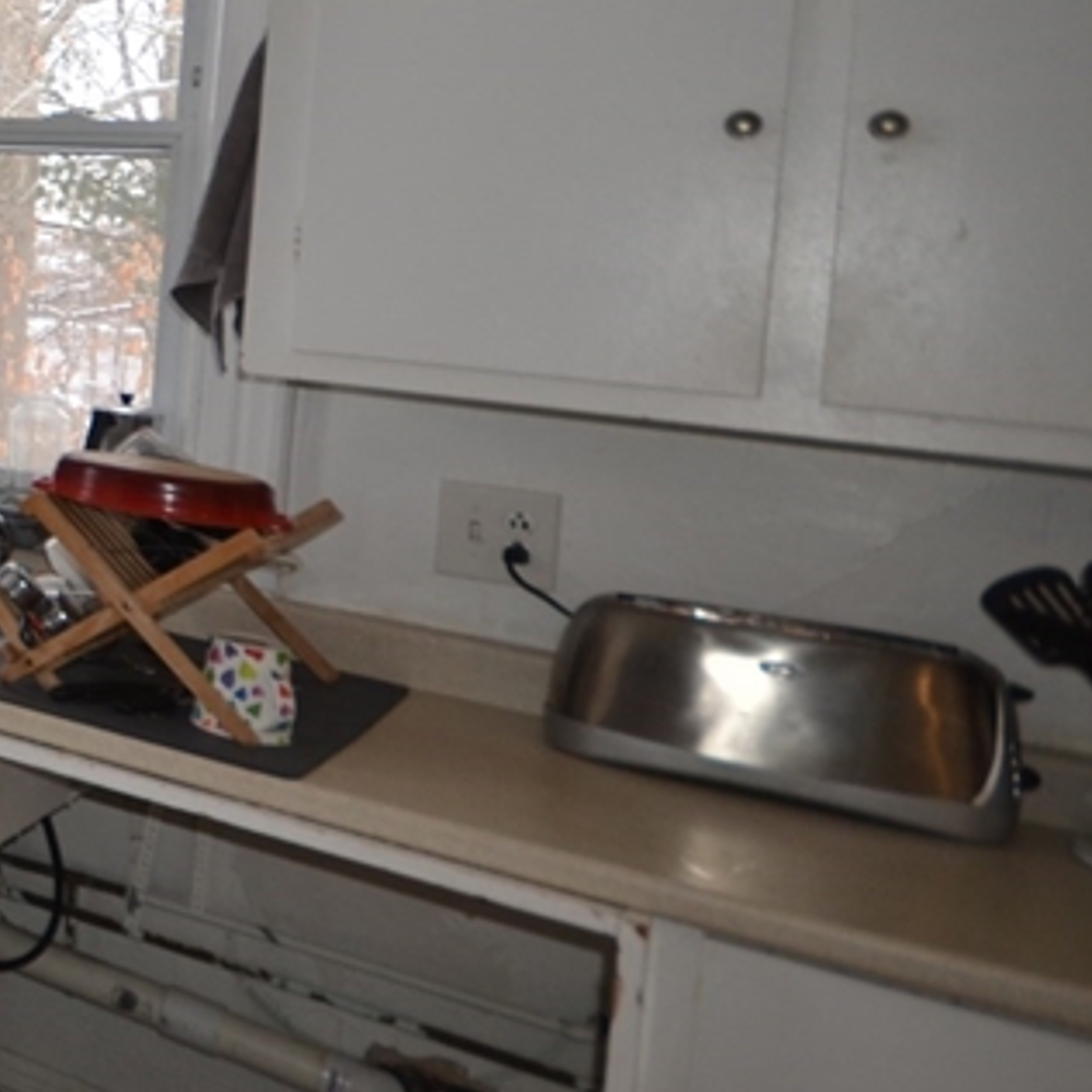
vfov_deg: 36.2
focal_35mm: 45
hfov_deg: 25.1
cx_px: -657
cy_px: 245
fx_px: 1619
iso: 250
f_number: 4.2
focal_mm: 11
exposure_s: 1/125
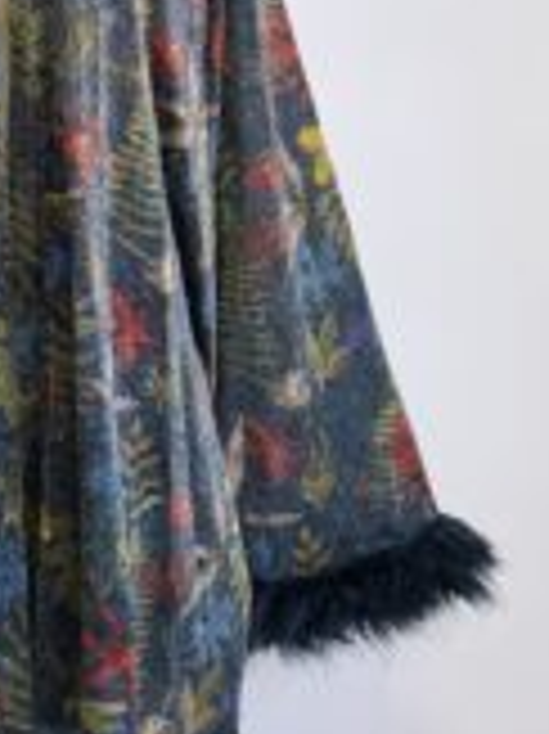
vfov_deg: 31.3
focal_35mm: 59
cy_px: 81
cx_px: -36
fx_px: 1249
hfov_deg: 23.4
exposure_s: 1/60
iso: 125
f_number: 1.78
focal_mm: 6.76
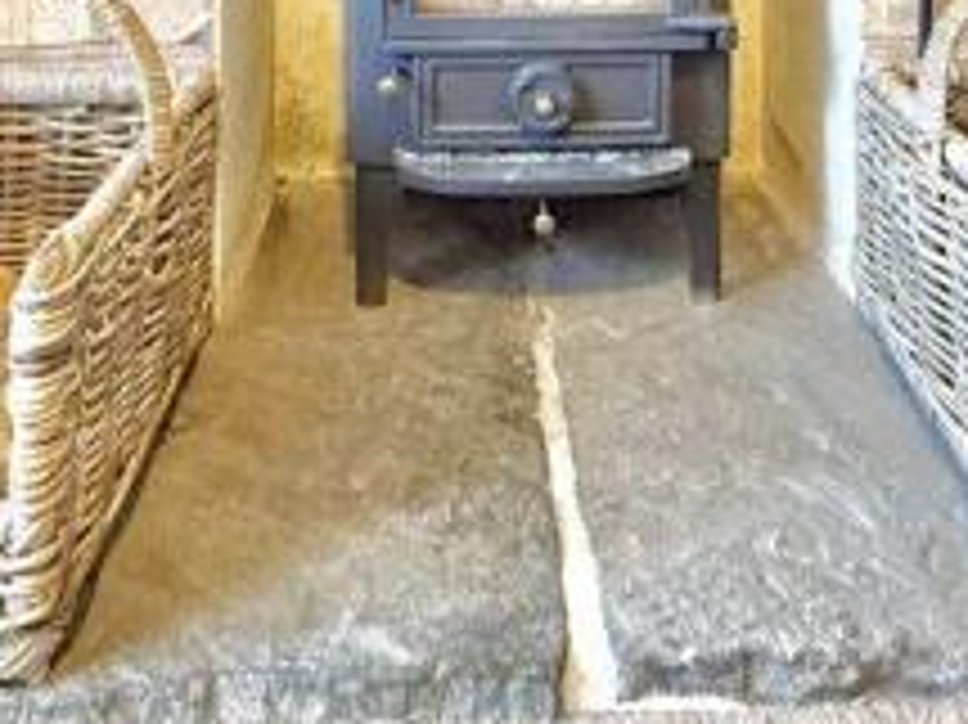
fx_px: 1062
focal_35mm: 38
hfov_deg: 49.0
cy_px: -223
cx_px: 516
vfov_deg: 29.9
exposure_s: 1/50
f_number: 2.2
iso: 640
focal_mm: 2.22
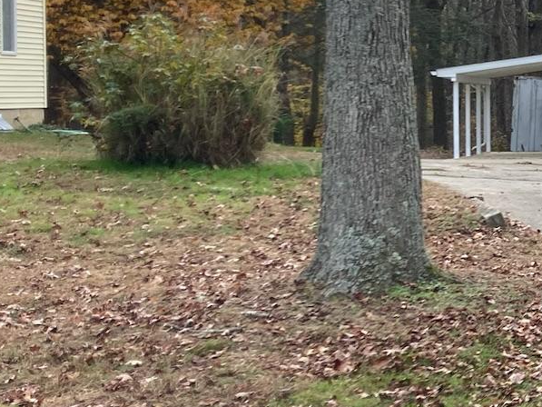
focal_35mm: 96
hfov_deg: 17.8
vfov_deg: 15.4
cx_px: 860
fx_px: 1503
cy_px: 152
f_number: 1.8
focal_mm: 3.99
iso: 20
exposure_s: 1/188
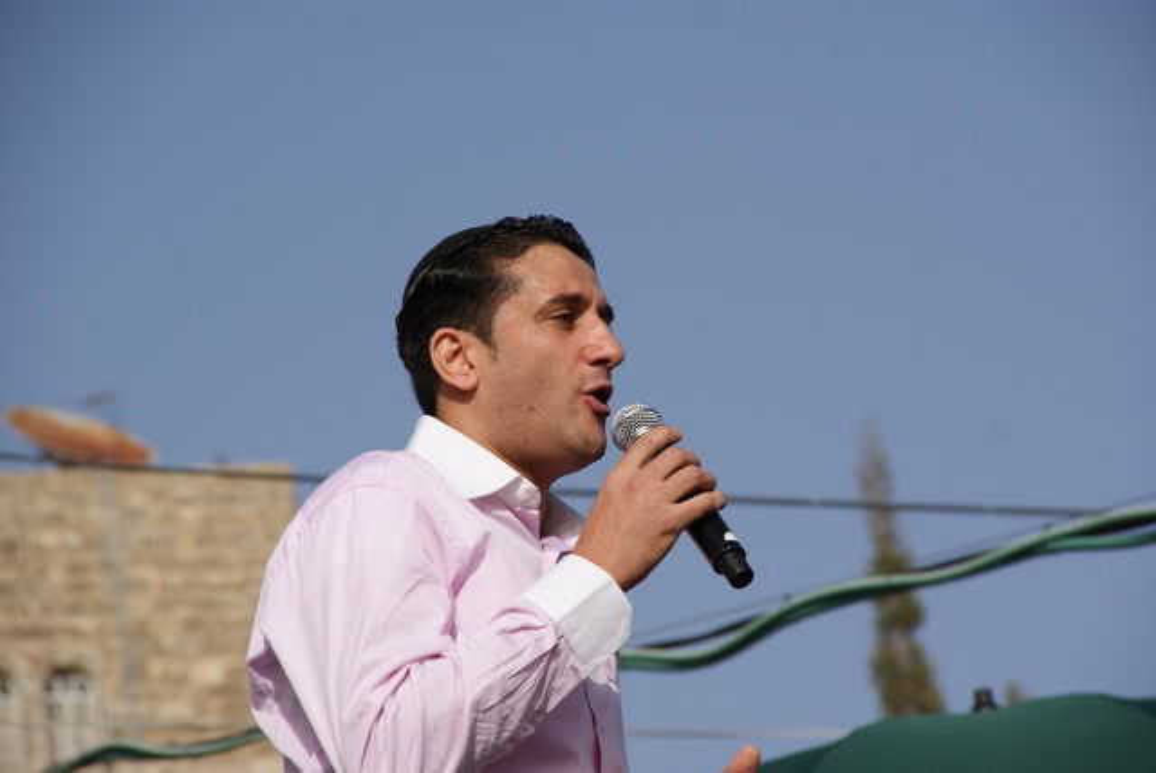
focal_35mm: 202
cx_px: 578
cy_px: 386
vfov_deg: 6.8
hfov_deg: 10.2
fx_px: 6508
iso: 100
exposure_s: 1/400
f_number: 8
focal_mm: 135
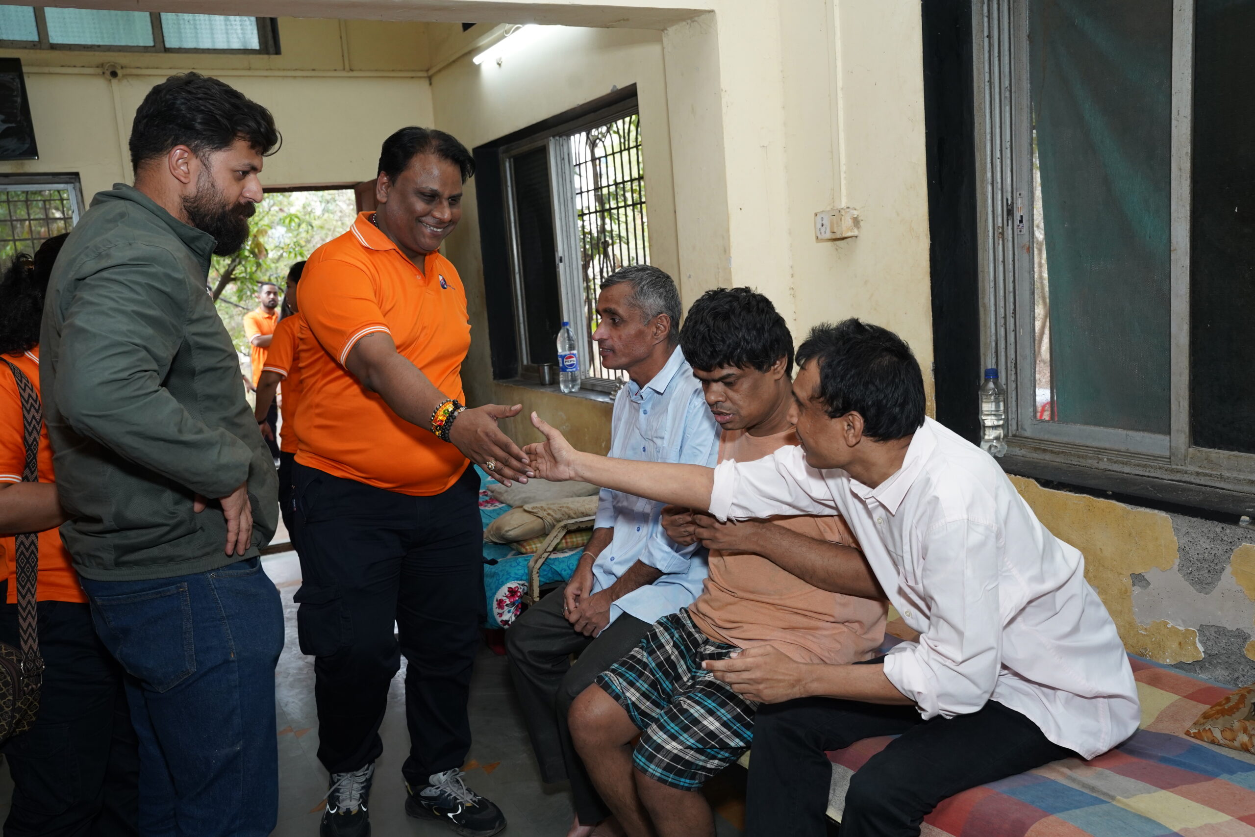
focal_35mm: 31
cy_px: 418
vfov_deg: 41.8
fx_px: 1095
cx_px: 628
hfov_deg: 59.6
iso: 1600
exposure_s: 1/160
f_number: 6.3
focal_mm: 31.4
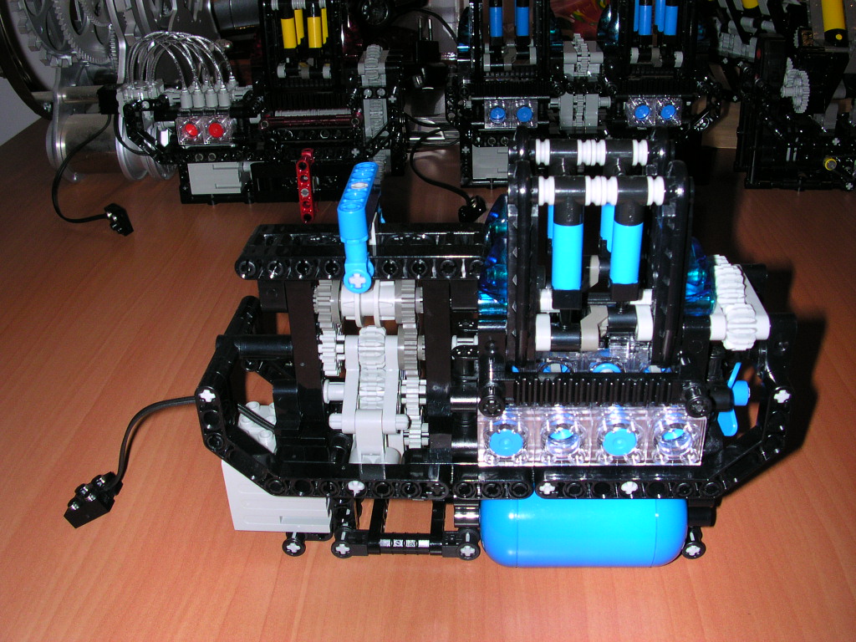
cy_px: 321
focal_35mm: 37
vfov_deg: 38.7
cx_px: 428
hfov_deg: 50.1
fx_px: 915
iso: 100
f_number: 4.5
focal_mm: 5.6
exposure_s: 1/60
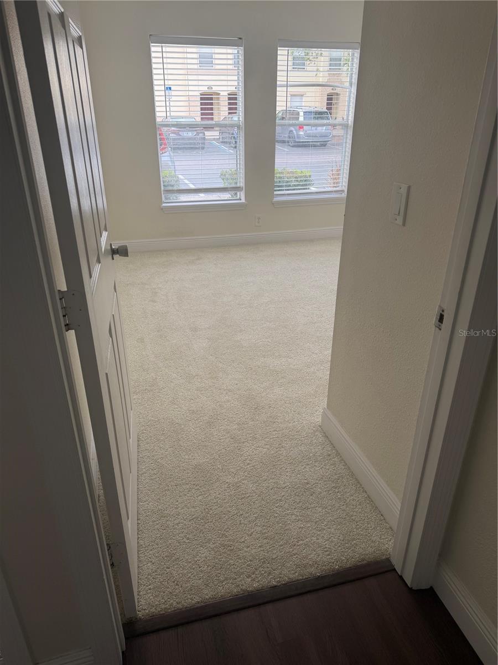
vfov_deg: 71.6
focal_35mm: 24
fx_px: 460
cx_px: 249
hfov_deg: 56.8
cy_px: 332
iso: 80
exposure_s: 1/175
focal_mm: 6.76
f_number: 1.78
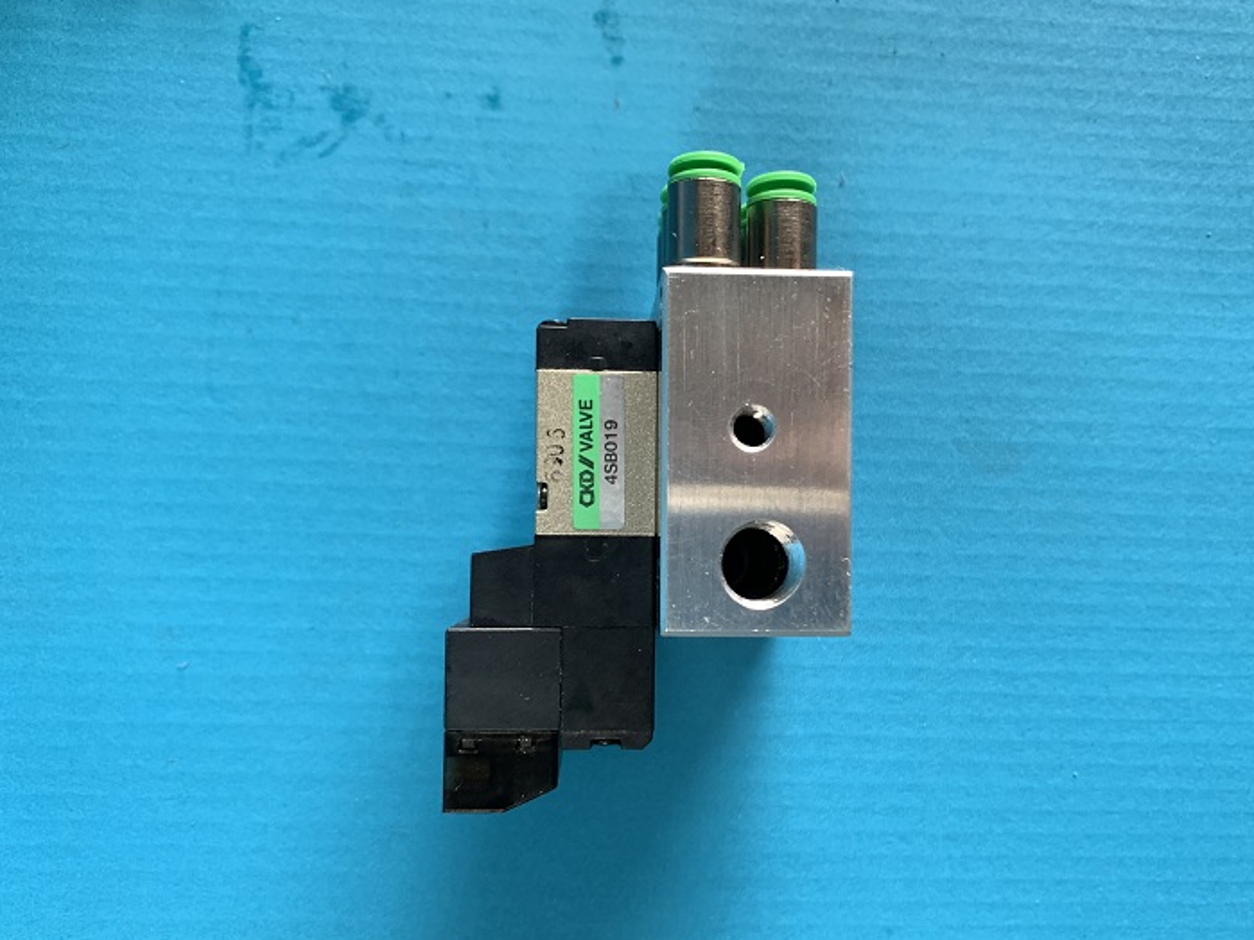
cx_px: 692
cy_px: 498
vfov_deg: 46.8
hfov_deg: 59.8
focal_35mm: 30
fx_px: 1087
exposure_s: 1/60
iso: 160
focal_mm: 4.25
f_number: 1.8
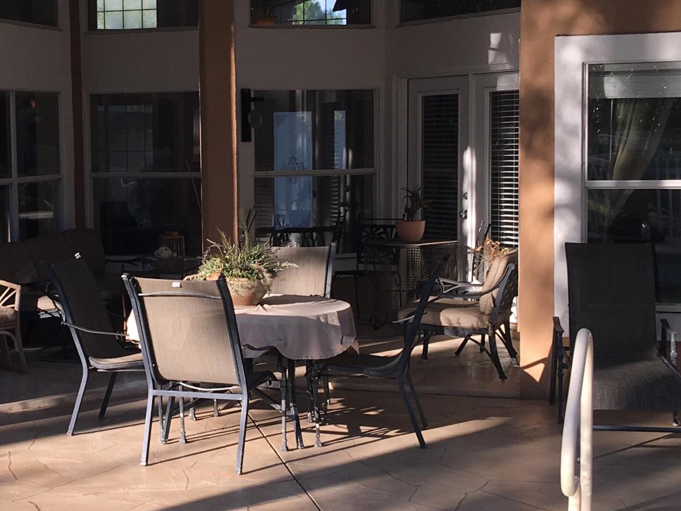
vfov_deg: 20.4
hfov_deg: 26.6
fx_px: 1416
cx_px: 161
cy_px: 274
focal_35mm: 72
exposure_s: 1/409
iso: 25
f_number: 2.2
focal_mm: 4.15
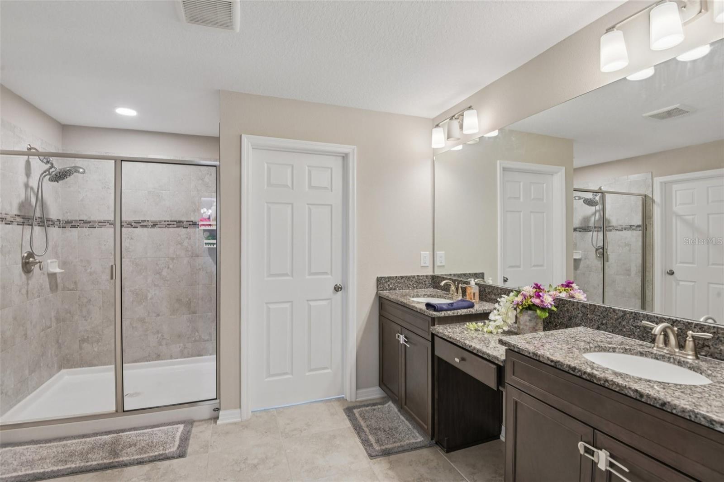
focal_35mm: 16
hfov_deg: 96.7
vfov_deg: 73.7
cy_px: 241
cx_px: 362
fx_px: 322
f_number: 8
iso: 400
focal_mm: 16
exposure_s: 1/10
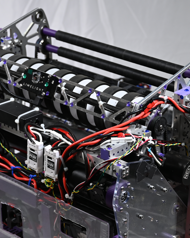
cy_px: 218
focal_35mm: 105
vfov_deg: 18.0
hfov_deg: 14.7
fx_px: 738
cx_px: 95
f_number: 2.8
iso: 160
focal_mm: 36
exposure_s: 1/40
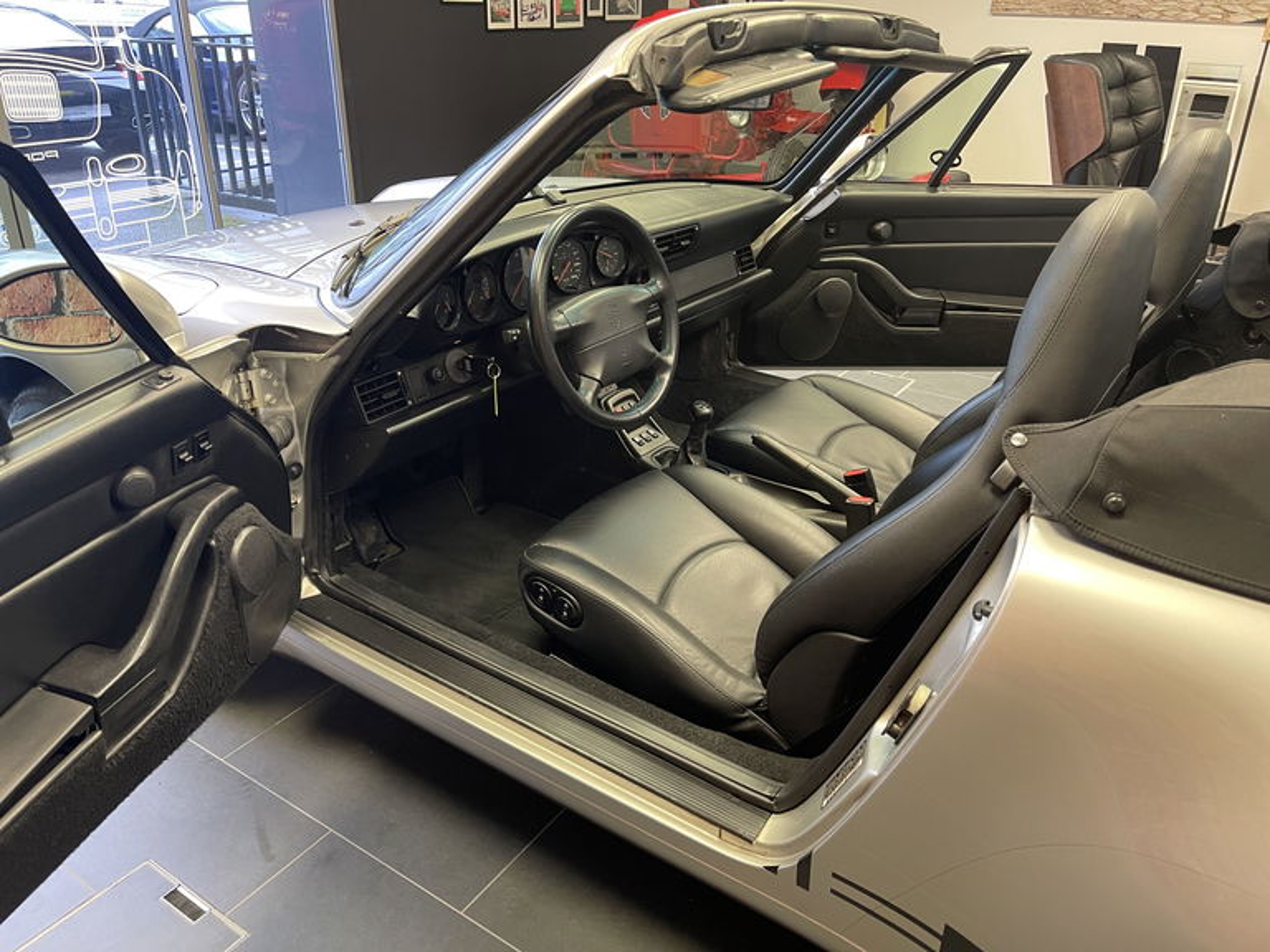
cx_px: 635
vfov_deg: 54.9
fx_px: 917
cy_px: 476
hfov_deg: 69.4
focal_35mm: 25
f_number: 1.6
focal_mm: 5.1
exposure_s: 1/50
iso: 250
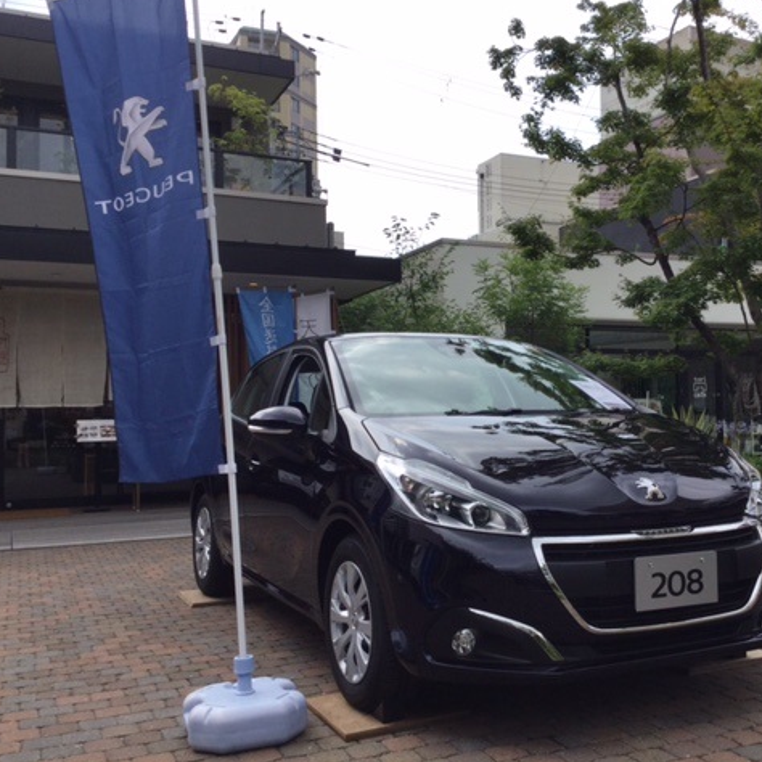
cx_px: 489
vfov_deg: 44.9
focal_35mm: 37
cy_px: 378
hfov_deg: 44.5
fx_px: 921
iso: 25
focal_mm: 3.3
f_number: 2.4
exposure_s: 1/1006
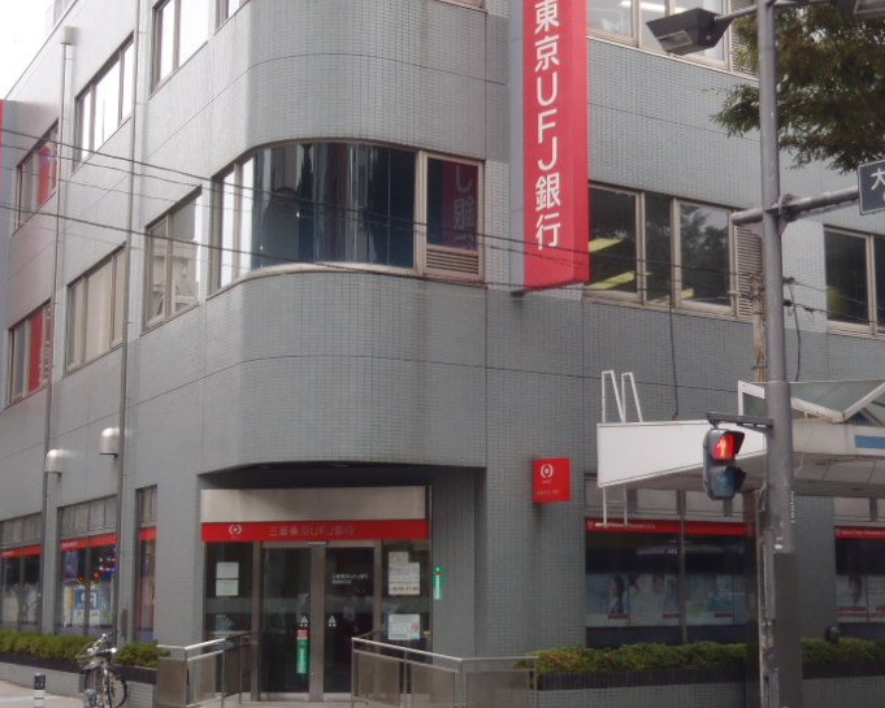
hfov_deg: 28.7
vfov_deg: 23.1
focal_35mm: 66
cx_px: 512
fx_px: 1729
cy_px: 251
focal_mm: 6.53
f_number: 4.1
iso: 64
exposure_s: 1/80
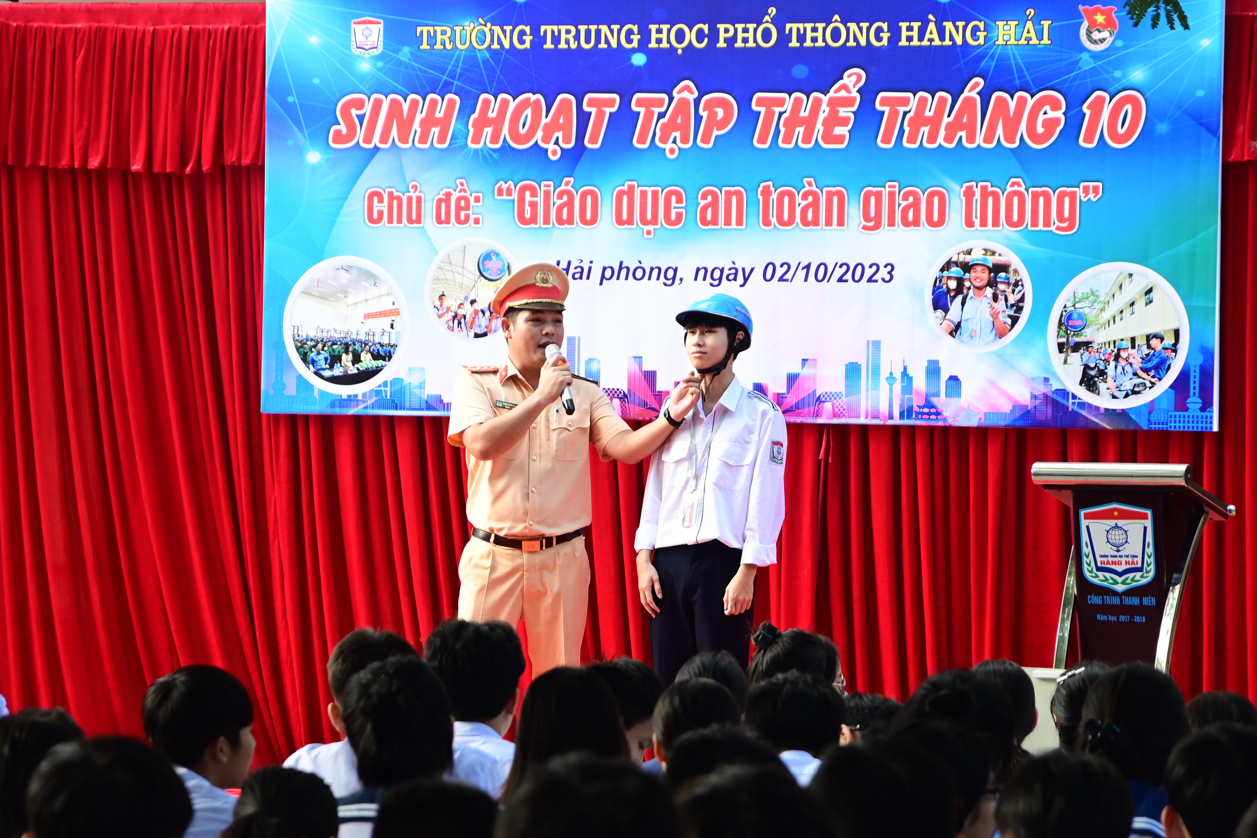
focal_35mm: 157
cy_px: 419
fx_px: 5481
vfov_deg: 8.7
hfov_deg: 13.1
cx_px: 628
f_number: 5.6
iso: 800
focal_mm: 105
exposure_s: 1/200
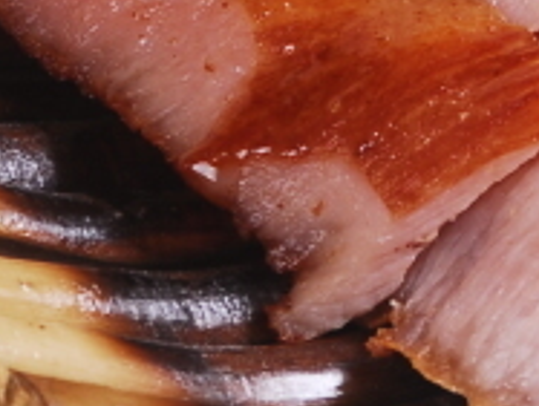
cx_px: 966
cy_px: -324
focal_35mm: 671
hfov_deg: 2.9
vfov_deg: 2.2
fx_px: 10462
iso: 100
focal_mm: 85
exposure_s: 1/100
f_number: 10
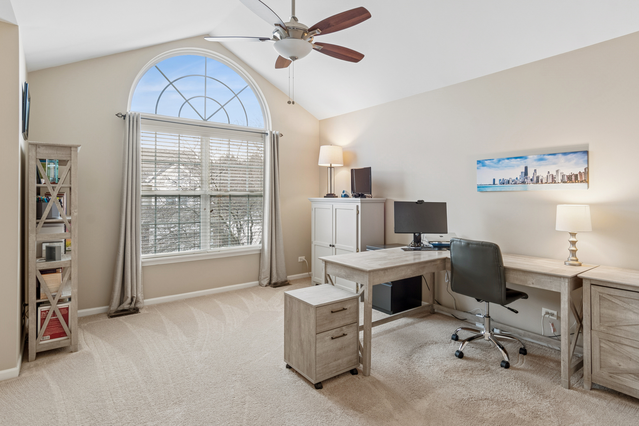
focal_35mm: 18
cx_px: 320
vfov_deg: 67.4
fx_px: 319
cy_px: 213
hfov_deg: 90.0
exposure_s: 1/8
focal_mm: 12
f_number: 8
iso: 320
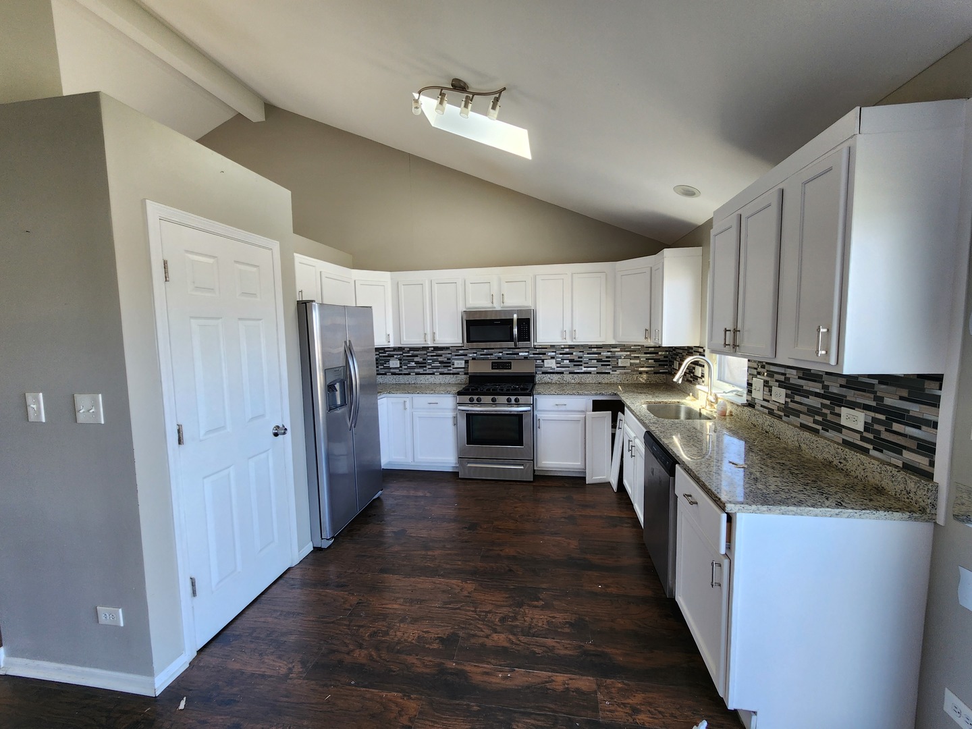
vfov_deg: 89.9
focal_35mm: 13
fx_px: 365
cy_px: 364
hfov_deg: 106.2
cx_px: 486
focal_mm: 2.2
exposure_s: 1/60
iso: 80
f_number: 2.2
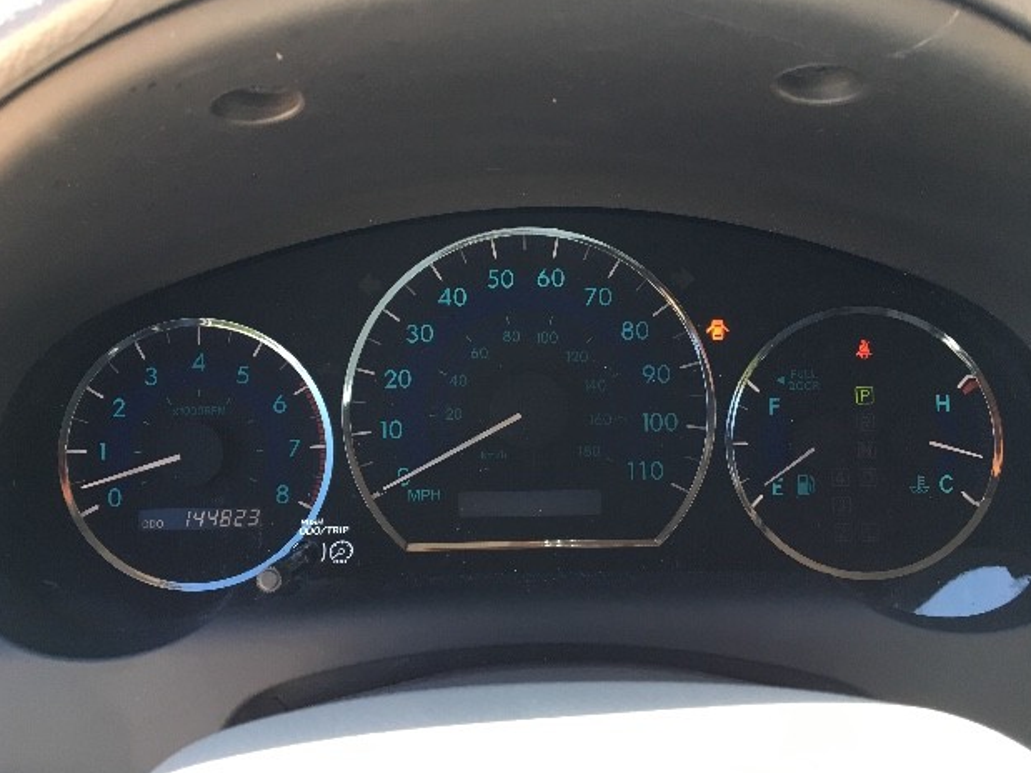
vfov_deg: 46.8
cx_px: 503
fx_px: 893
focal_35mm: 30
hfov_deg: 60.0
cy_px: 386
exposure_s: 1/40
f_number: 2.2
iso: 25
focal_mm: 4.15
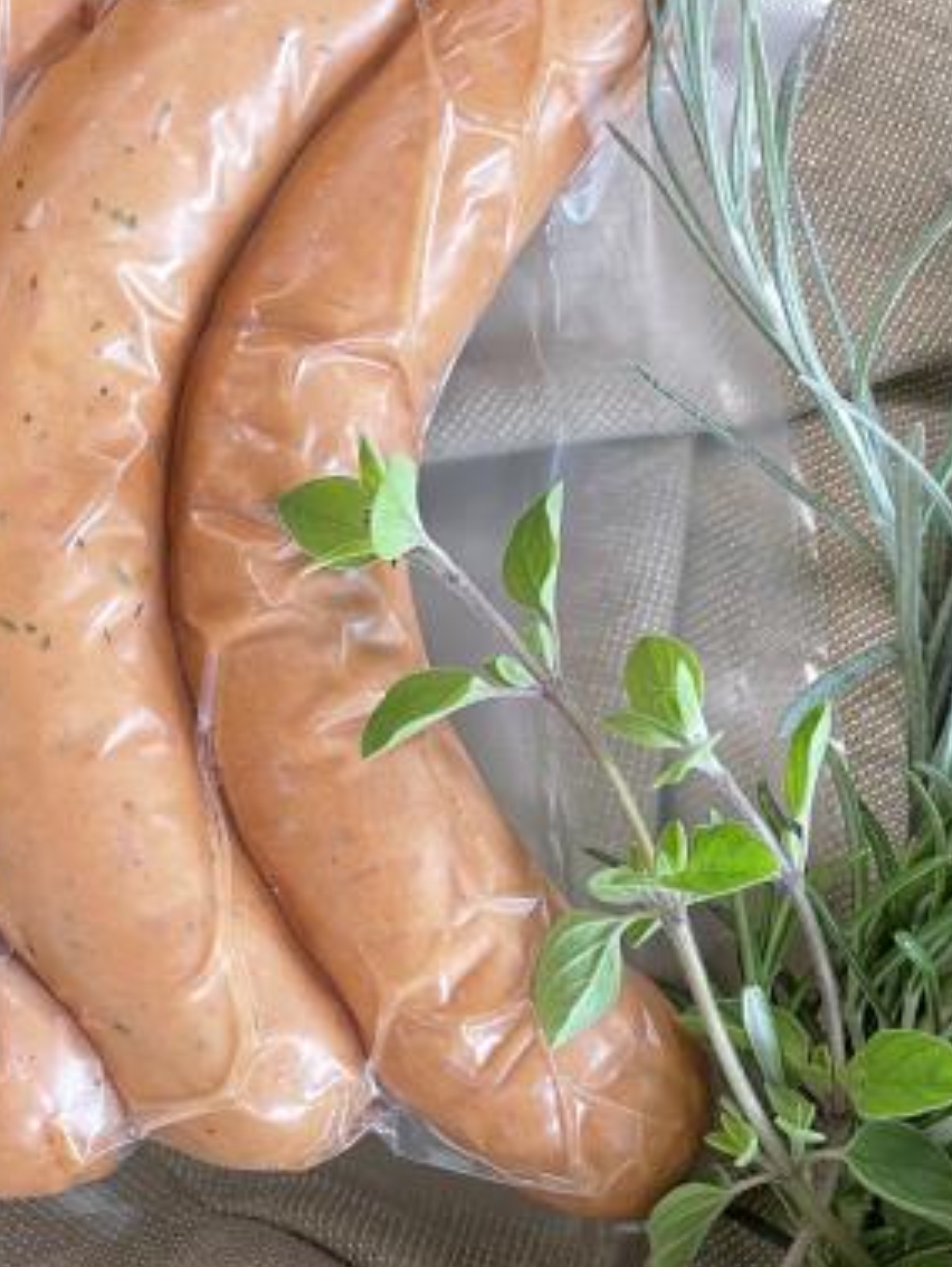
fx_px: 2015
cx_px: 318
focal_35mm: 55
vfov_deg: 34.9
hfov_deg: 26.4
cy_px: 546
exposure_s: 1/64
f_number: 1.6
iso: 125
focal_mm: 4.2
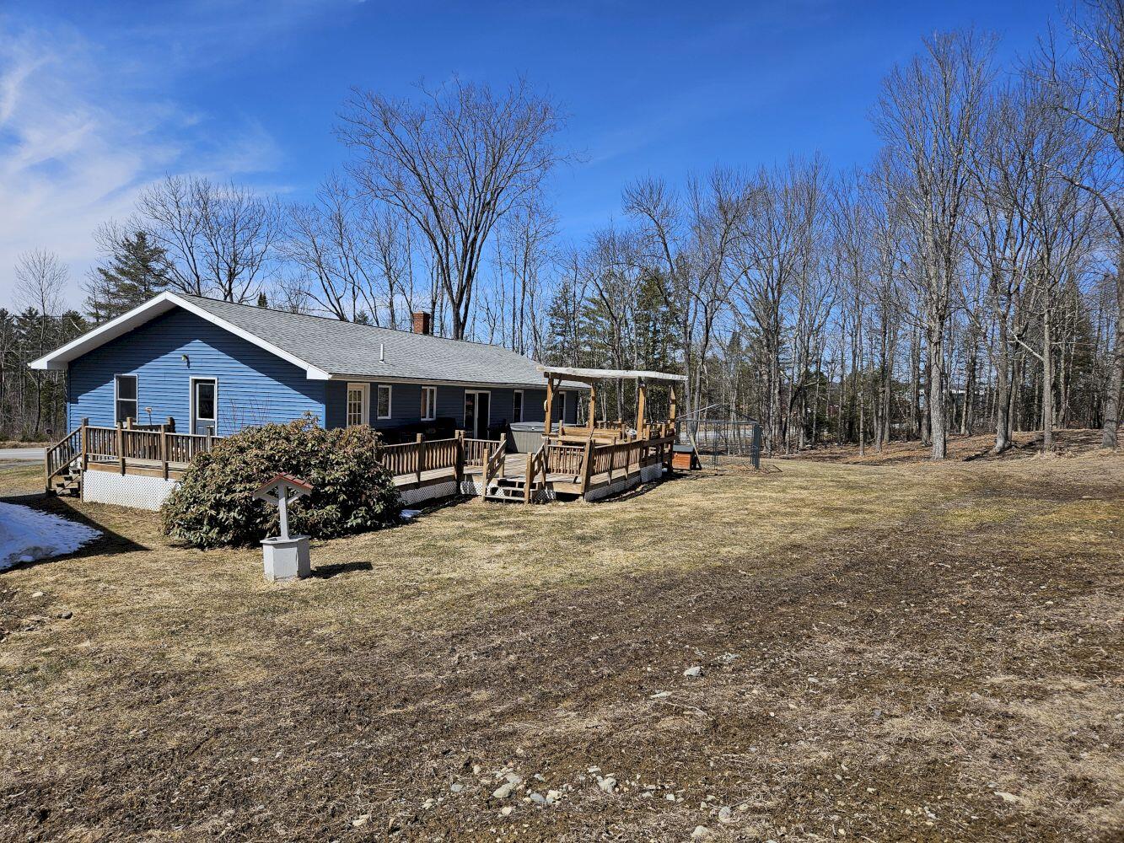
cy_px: 422
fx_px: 747
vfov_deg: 58.9
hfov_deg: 73.9
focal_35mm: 23
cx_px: 562
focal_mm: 5.4
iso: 25
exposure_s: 1/2077
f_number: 1.8
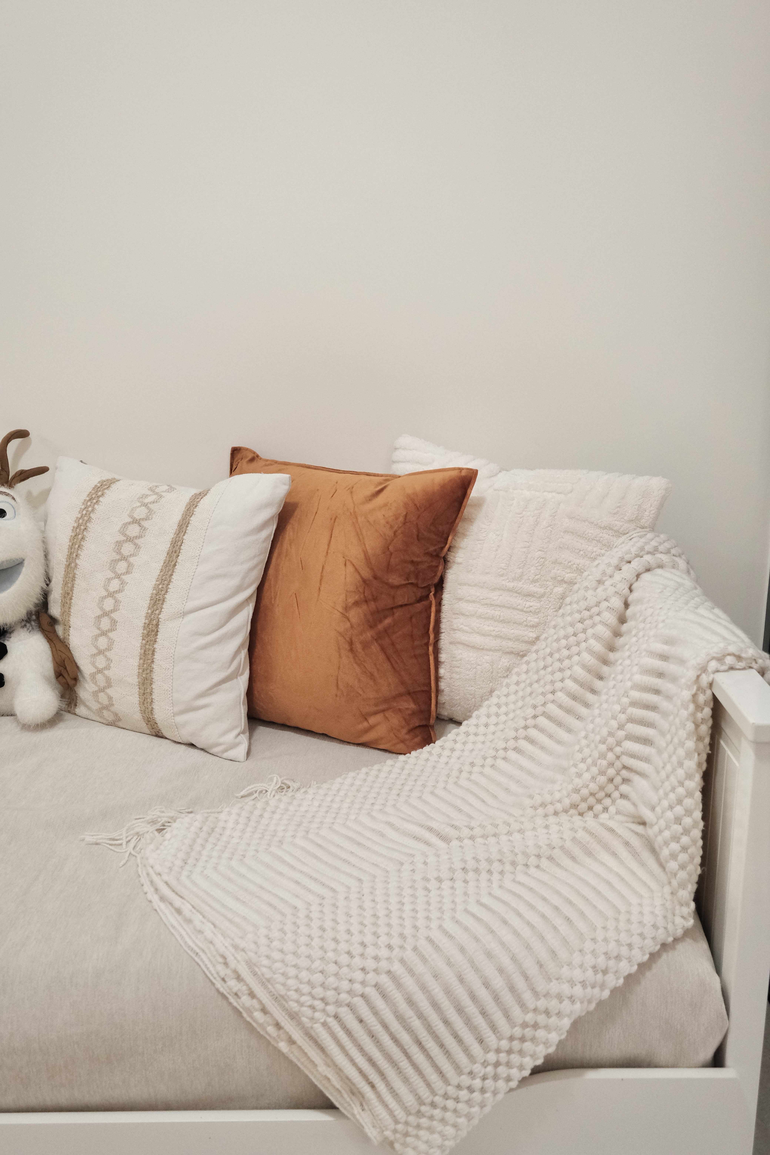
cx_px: 385
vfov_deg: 55.8
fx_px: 1091
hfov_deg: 38.9
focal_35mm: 34
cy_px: 578
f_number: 4
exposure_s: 1/180
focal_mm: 22.9
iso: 2500
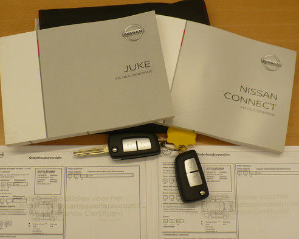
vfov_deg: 32.0
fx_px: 416
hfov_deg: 39.6
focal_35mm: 47
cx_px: 153
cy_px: 133
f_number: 2.8
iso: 100
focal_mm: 6.1
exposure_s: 1/60
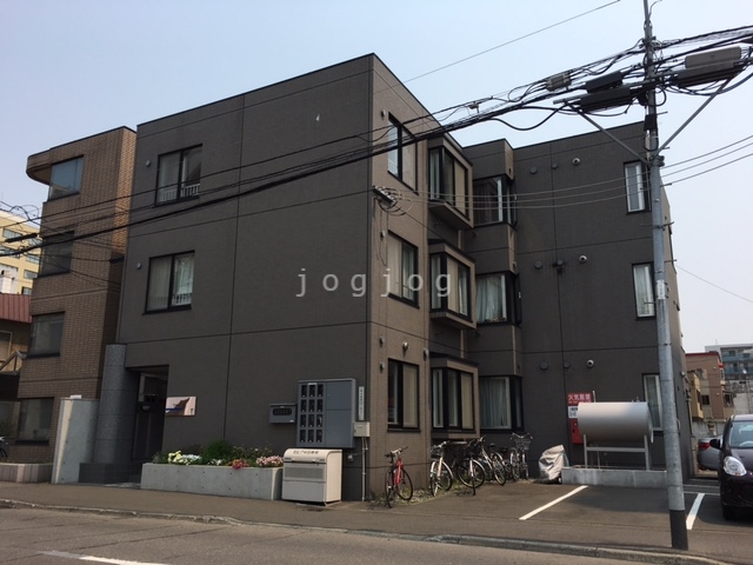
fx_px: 631
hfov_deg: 61.7
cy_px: 282
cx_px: 376
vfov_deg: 48.2
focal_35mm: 29
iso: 25
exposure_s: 1/1832
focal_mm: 4.15
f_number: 2.2
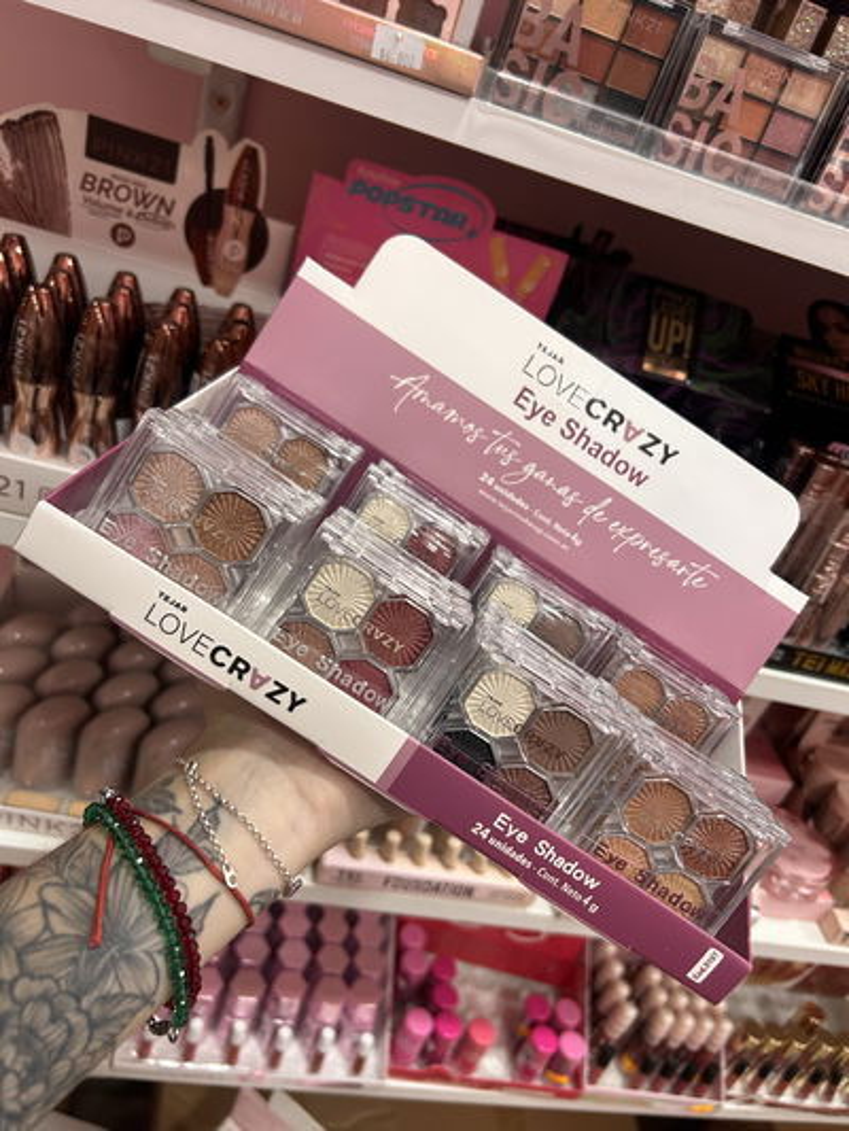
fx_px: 850
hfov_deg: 53.1
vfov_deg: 67.3
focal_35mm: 26
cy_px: 566
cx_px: 424
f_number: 1.5
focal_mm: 5.7
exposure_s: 1/50
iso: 100
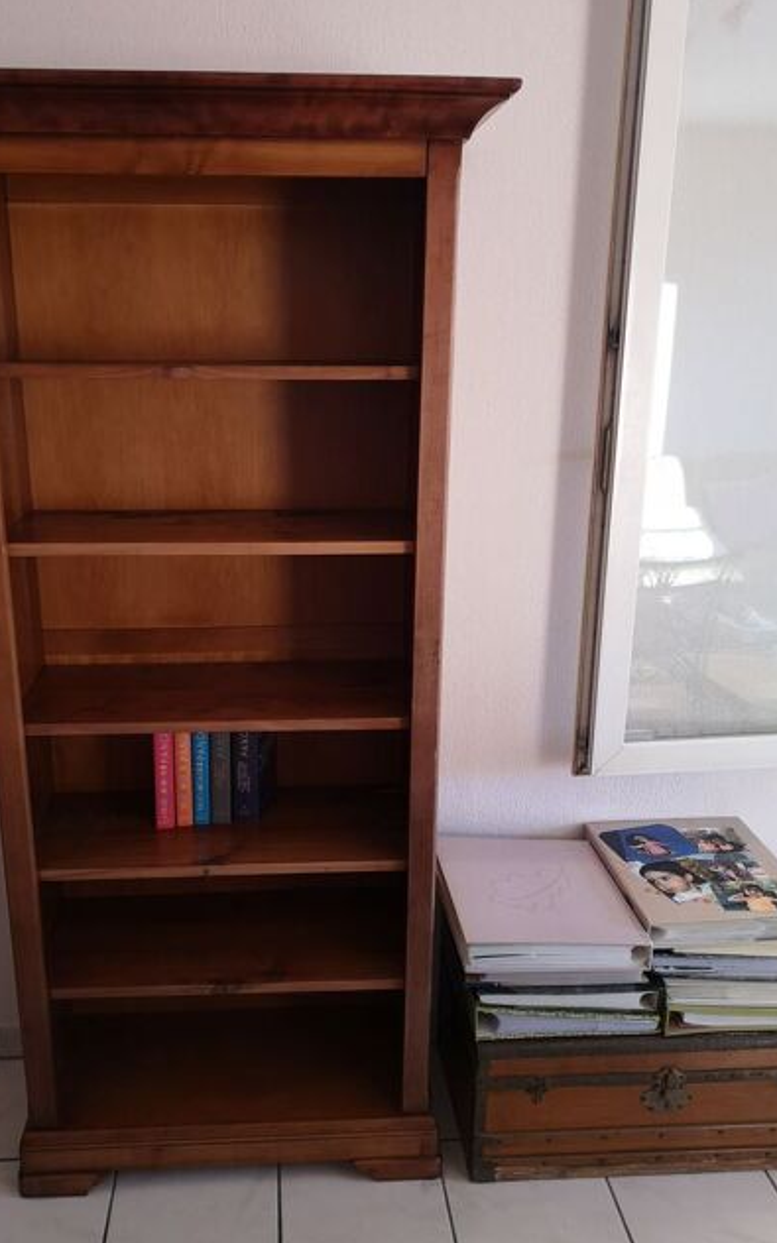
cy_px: 620
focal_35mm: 29
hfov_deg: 43.0
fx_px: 983
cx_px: 325
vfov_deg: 64.6
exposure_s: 1/100
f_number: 1.8
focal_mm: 5.58
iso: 400
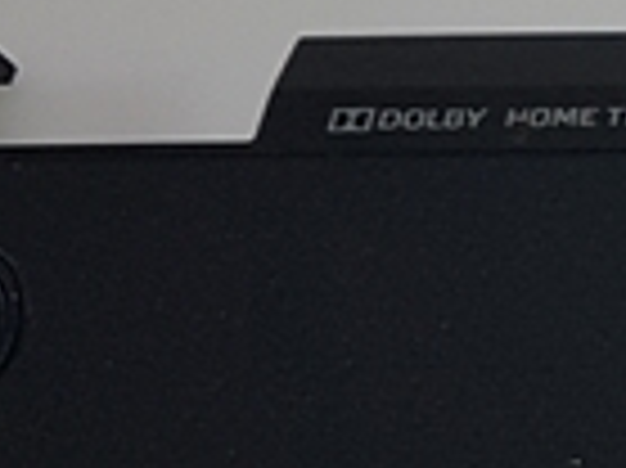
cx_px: 1729
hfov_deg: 9.0
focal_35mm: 189
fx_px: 3415
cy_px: 297
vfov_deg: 7.8
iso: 40
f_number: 1.7
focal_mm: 4.2
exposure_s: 1/150
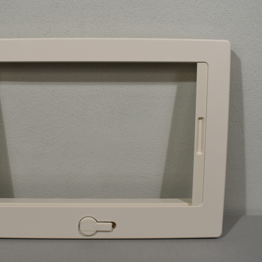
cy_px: 134
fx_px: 426
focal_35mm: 50
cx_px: 93
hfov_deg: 34.0
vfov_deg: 34.2
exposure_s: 1/125
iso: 250
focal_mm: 23
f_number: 5.6
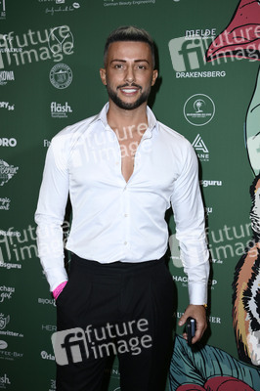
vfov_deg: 39.6
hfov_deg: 26.9
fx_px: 543
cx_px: 130
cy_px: 196
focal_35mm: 50
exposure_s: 1/200
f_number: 5.6
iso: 1000
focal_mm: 50
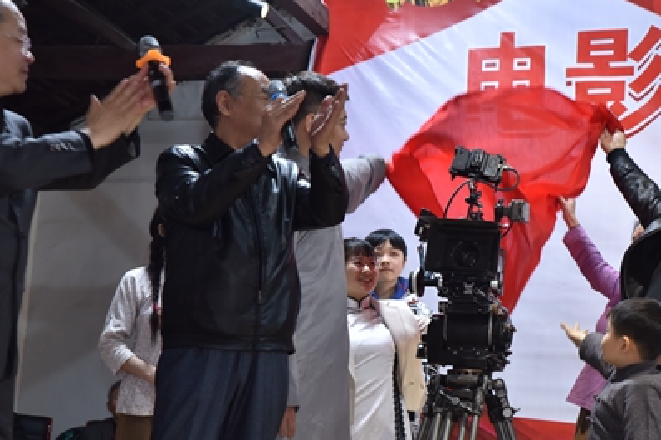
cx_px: 425
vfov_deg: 16.4
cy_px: 284
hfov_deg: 24.4
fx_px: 1523
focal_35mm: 83
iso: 640
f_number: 4
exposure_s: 1/60
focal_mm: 55
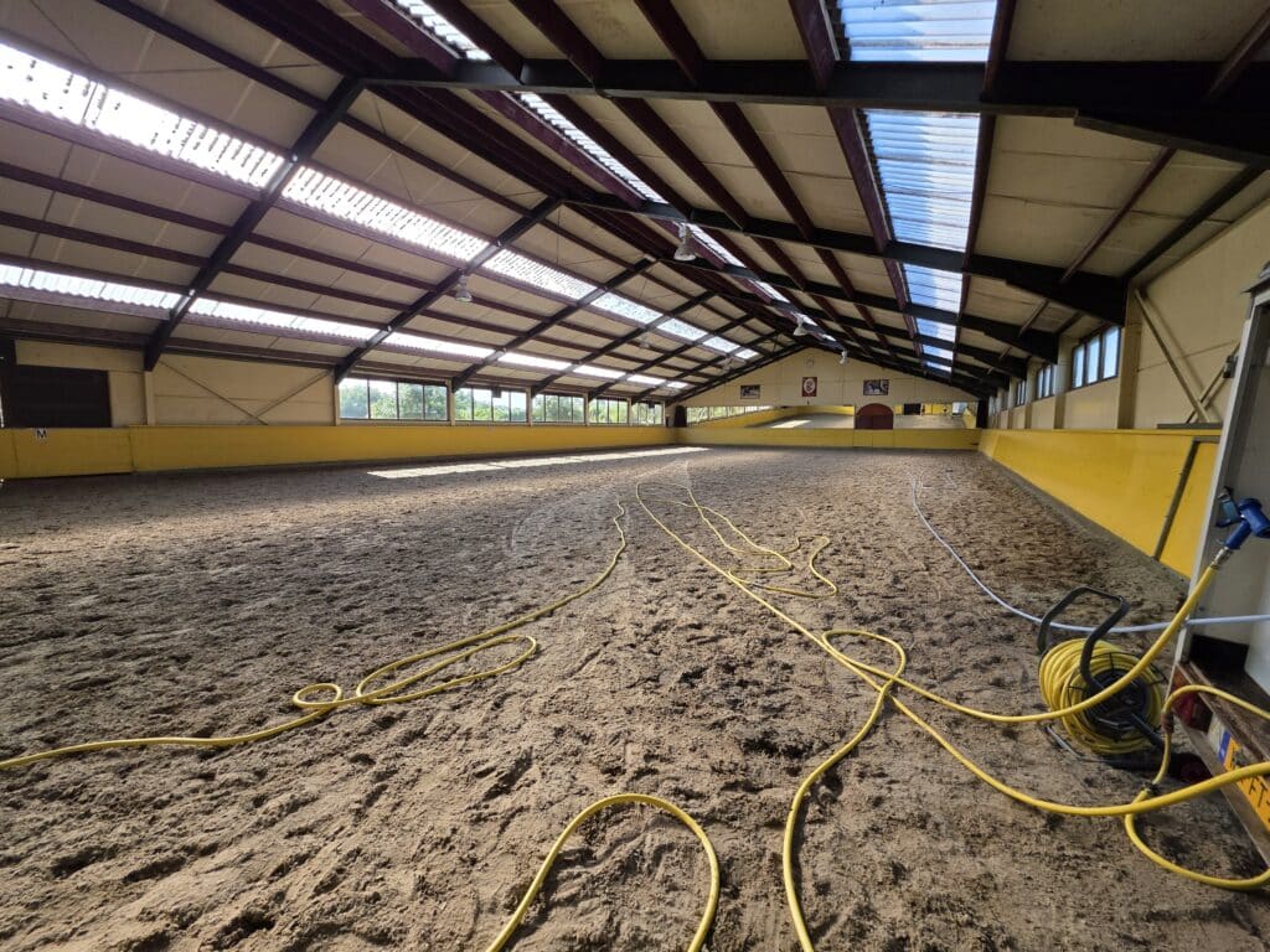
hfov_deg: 106.2
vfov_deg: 89.9
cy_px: 476
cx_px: 635
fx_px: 477
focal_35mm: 13
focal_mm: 2.2
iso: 100
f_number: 1.9
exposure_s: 1/719
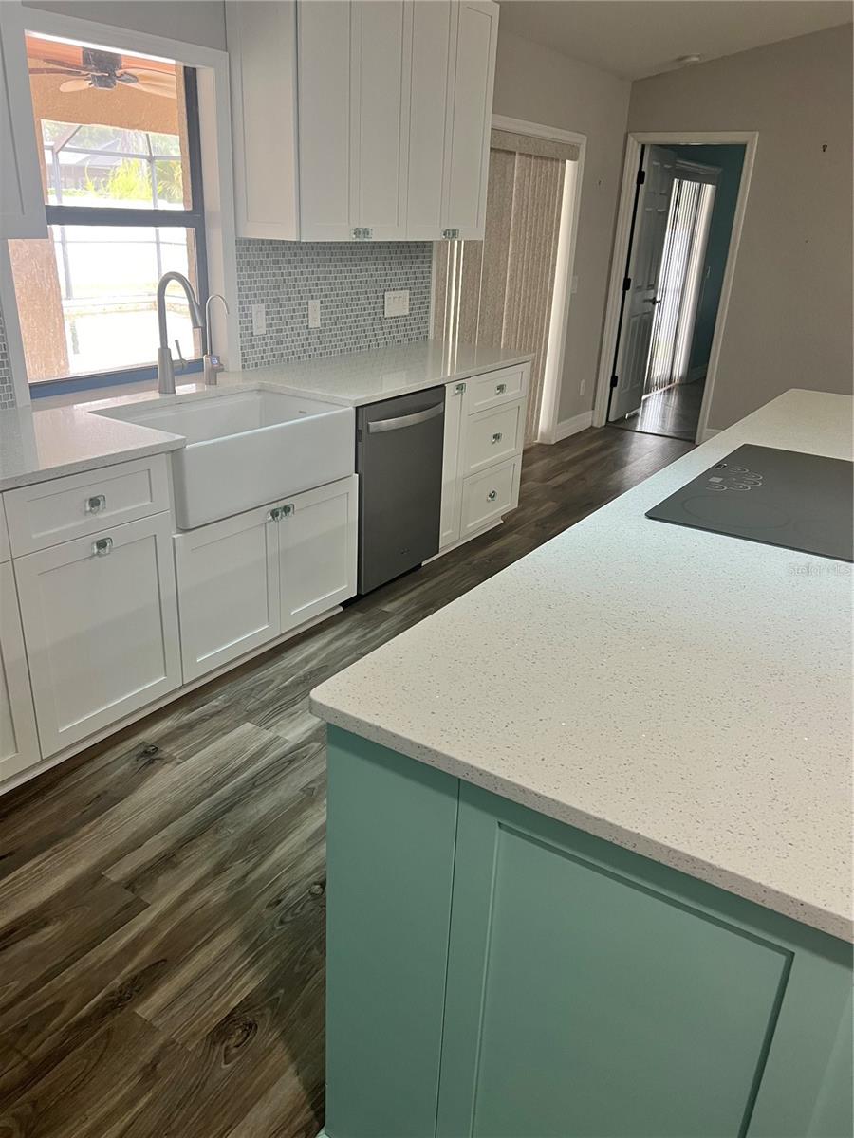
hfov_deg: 53.1
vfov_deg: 67.3
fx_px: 855
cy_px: 569
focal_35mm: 26
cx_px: 427
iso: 125
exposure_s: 1/60
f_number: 1.5
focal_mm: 5.7
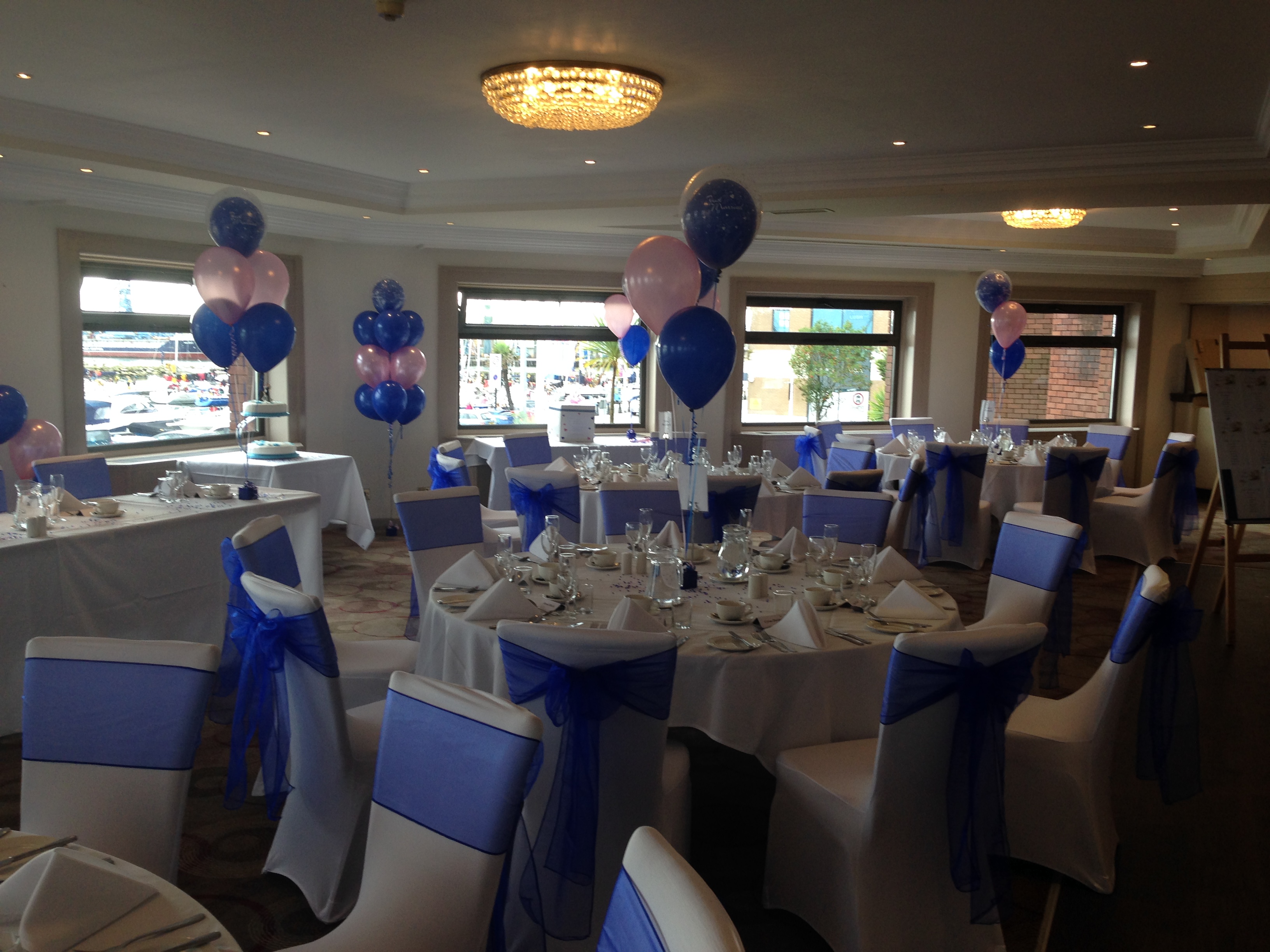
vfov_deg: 42.9
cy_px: 476
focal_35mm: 33
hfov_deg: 55.4
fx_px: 1211
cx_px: 635
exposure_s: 1/60
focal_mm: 4.12
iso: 50
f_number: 2.4
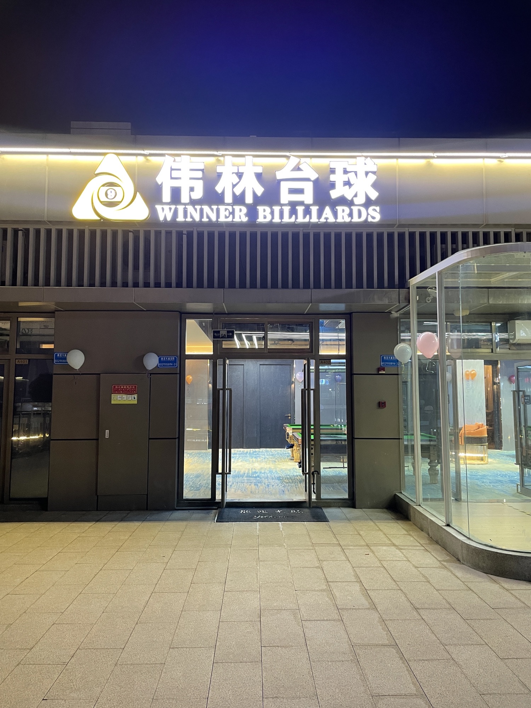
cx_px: 266
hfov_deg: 53.1
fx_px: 532
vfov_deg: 67.3
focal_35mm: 26
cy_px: 354
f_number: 1.6
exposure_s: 1/50
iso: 250
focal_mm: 4.2
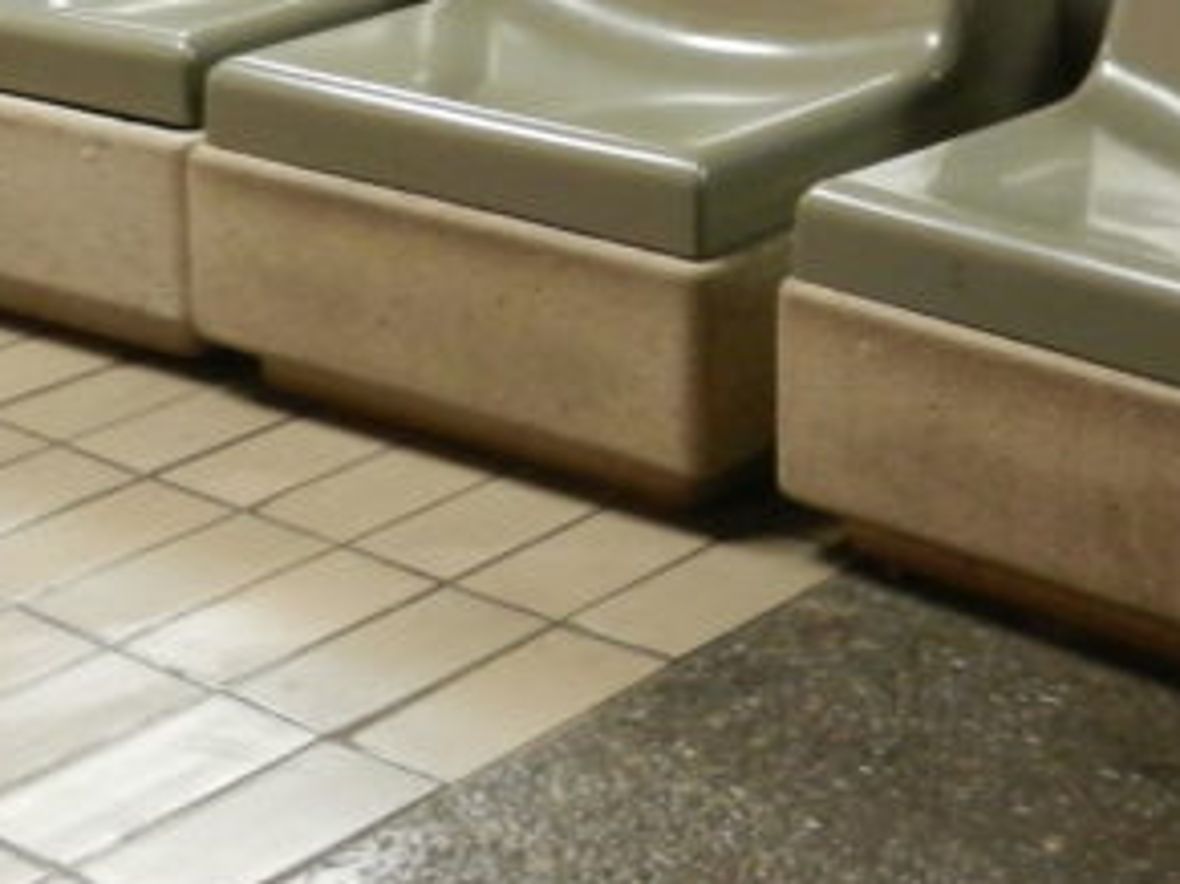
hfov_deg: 22.2
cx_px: 762
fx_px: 2999
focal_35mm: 88
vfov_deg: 16.5
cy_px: 61
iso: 400
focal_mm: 4.5
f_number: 3.5
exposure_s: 1/6
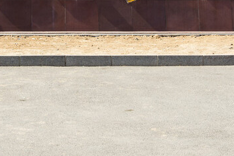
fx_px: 773
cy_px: -101
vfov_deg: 10.9
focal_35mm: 119
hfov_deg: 17.0
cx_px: 24
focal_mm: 35
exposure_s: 1/320
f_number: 7.1
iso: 100
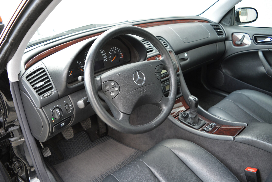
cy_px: 91
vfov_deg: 47.9
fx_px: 204
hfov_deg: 67.4
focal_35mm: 27
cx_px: 136
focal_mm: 18
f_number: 3.5
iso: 800
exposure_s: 1/50
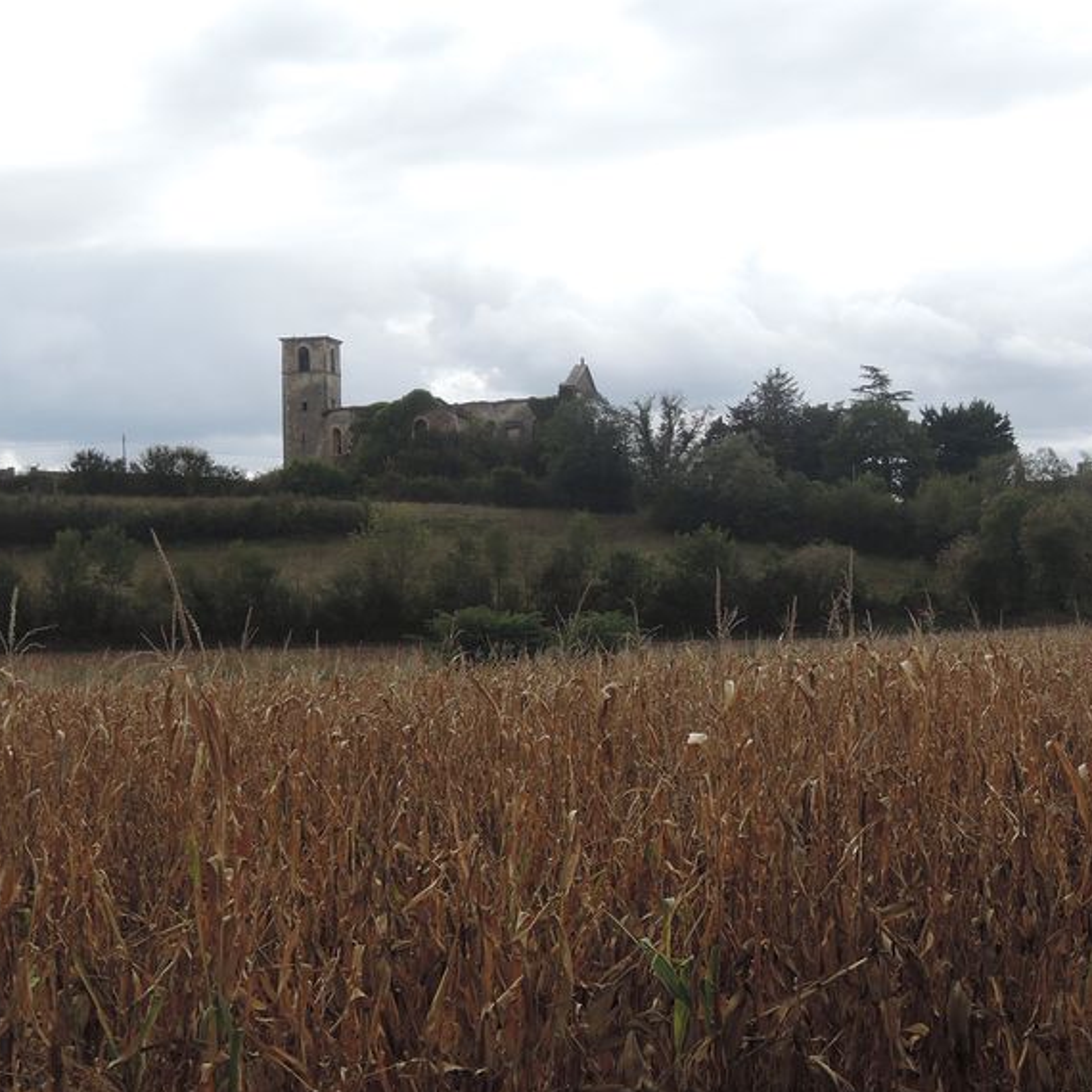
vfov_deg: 27.7
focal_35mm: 62
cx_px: 713
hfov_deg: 27.6
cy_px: 439
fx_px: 2213
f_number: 3.5
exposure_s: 1/640
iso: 80
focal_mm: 8.6
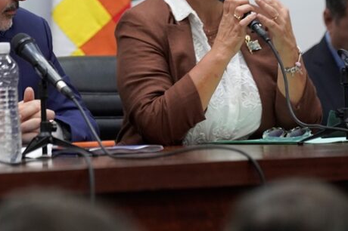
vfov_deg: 3.9
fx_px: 3361
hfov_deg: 5.9
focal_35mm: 348
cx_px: 90
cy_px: 58
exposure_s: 1/250
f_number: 4
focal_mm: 200
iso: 4000
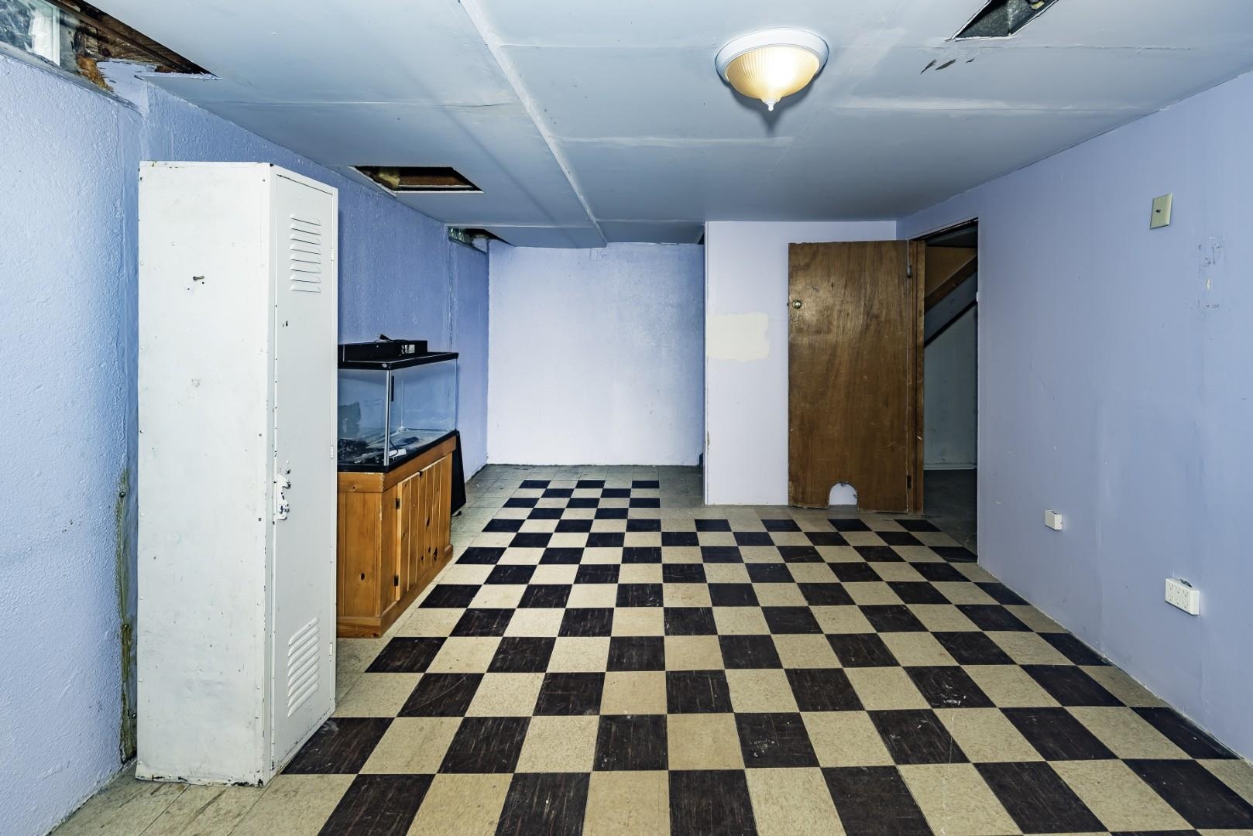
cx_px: 626
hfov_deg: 104.2
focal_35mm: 14
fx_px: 487
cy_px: 418
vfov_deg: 81.3
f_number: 5.6
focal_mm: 14
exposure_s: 1/60
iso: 100
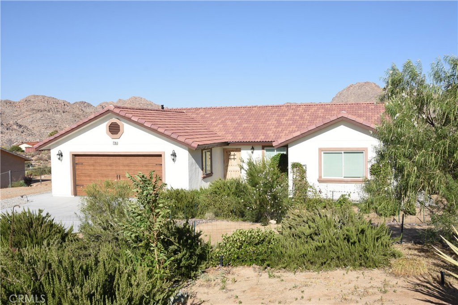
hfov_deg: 53.1
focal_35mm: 36
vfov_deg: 36.9
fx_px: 458
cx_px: 229
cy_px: 152
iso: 200
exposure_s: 1/400
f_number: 10
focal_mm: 24
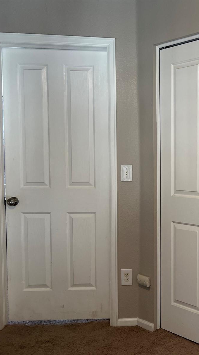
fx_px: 356
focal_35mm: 38
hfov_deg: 28.3
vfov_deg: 52.8
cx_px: 220
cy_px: 178
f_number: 1.5
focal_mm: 5.7
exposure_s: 1/121
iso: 125
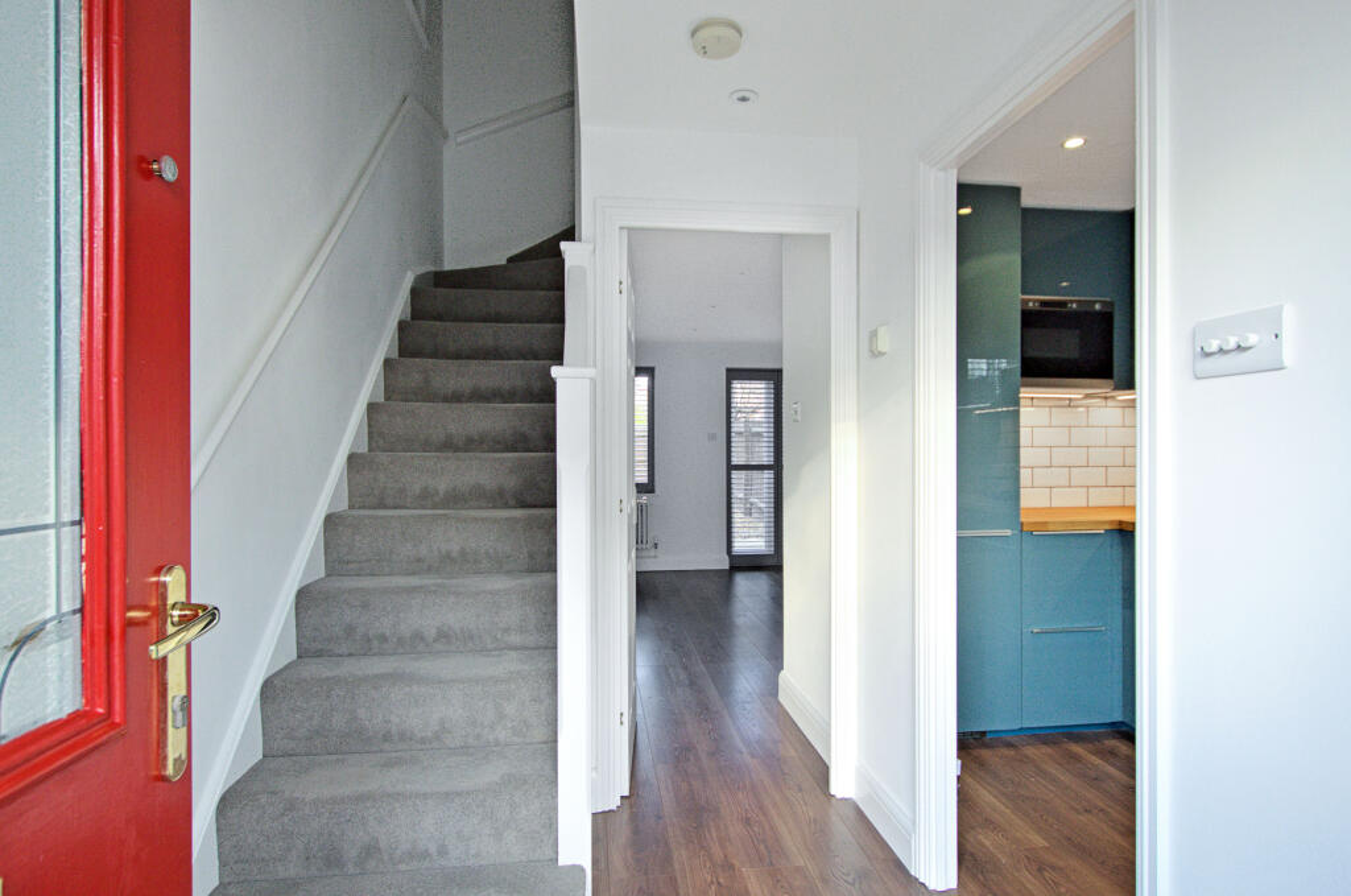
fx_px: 731
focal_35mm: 20
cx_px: 676
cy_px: 448
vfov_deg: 63.0
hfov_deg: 85.5
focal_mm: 13
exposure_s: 1/60
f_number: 5.6
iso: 250
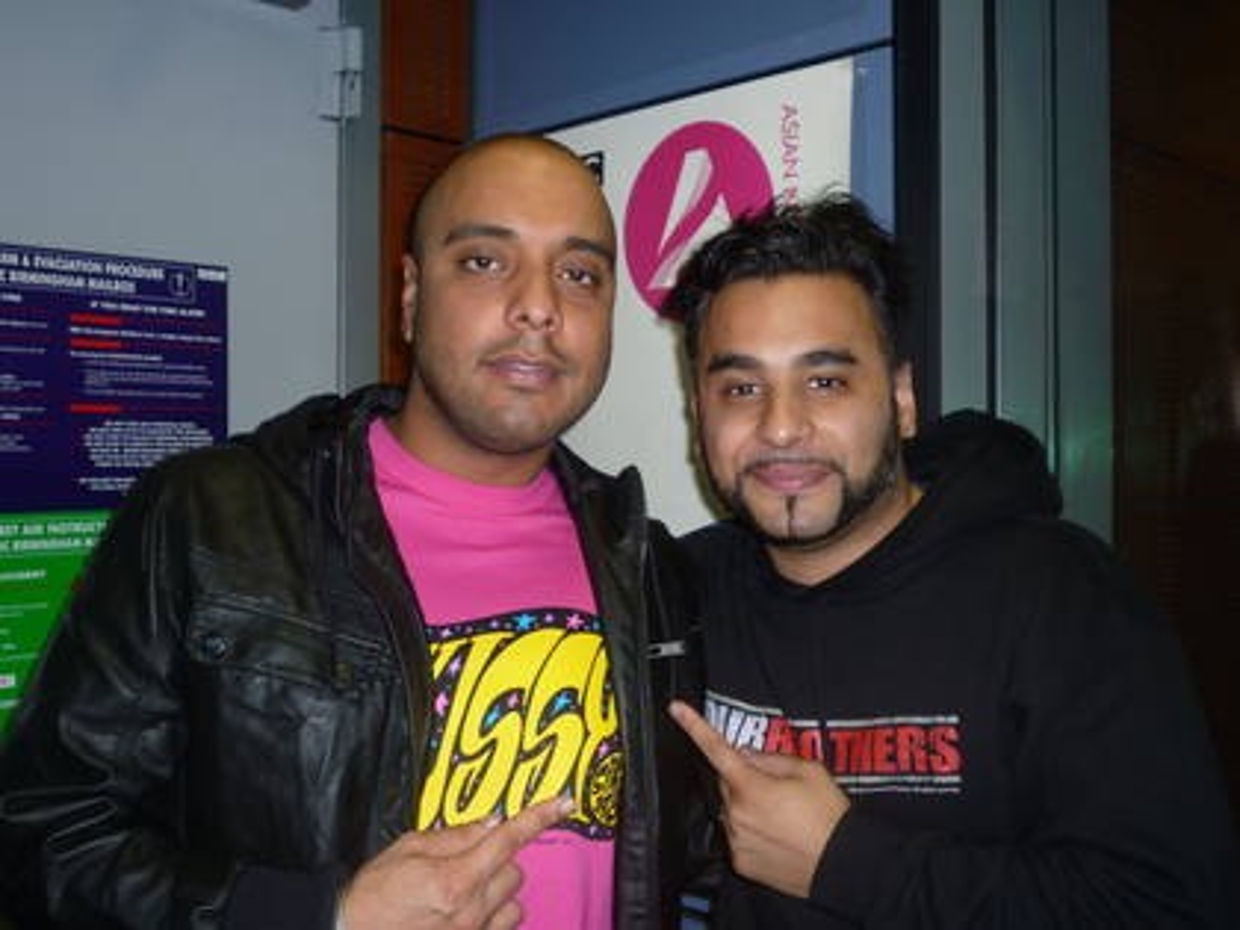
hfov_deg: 50.1
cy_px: 465
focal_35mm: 37
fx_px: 1325
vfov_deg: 38.7
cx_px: 620
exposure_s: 1/30
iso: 100
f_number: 4
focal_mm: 6.5
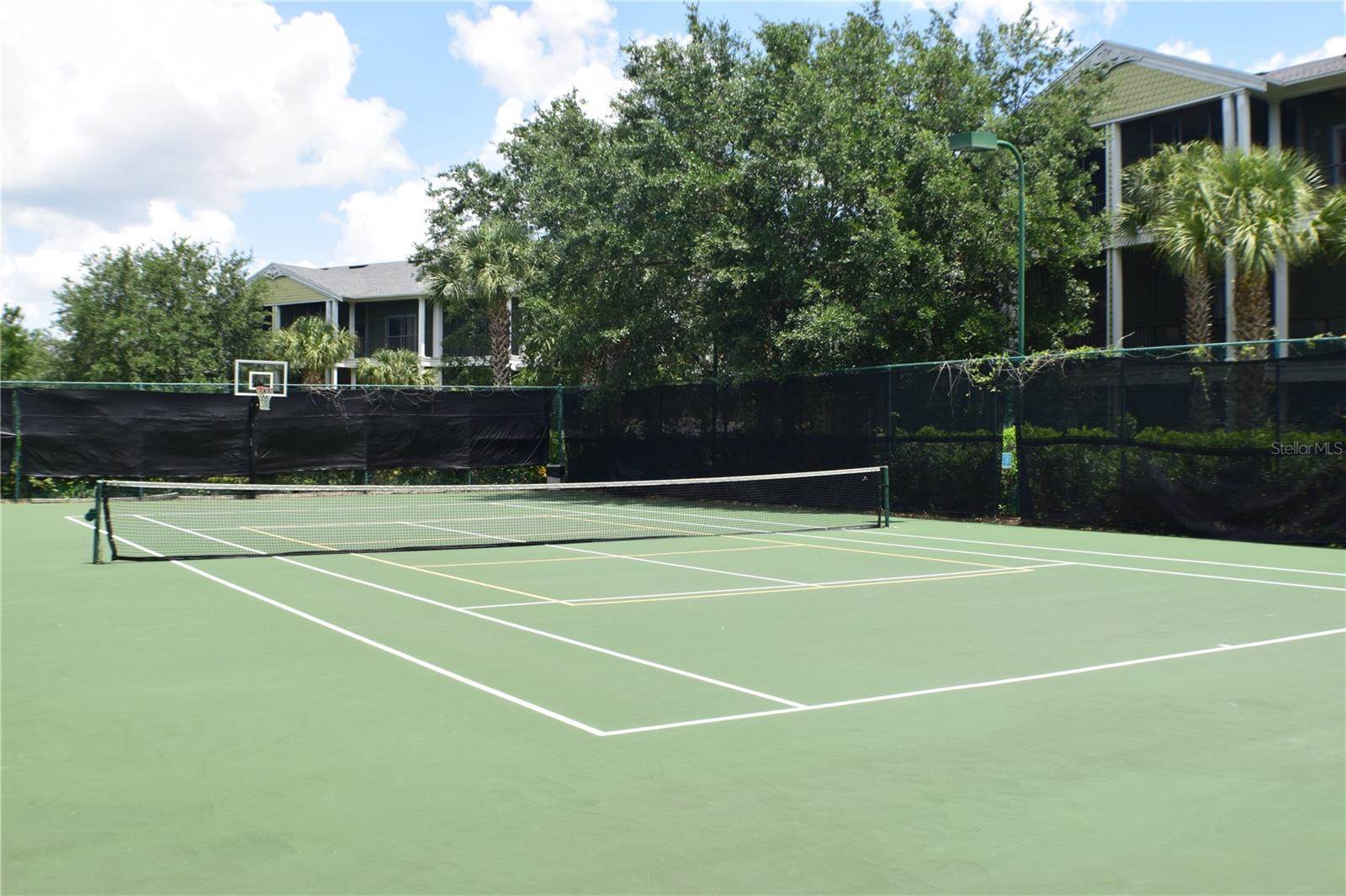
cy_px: 448
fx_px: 1738
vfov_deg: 28.9
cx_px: 673
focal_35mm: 46
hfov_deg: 42.3
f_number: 11
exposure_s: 1/400
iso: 400
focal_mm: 31
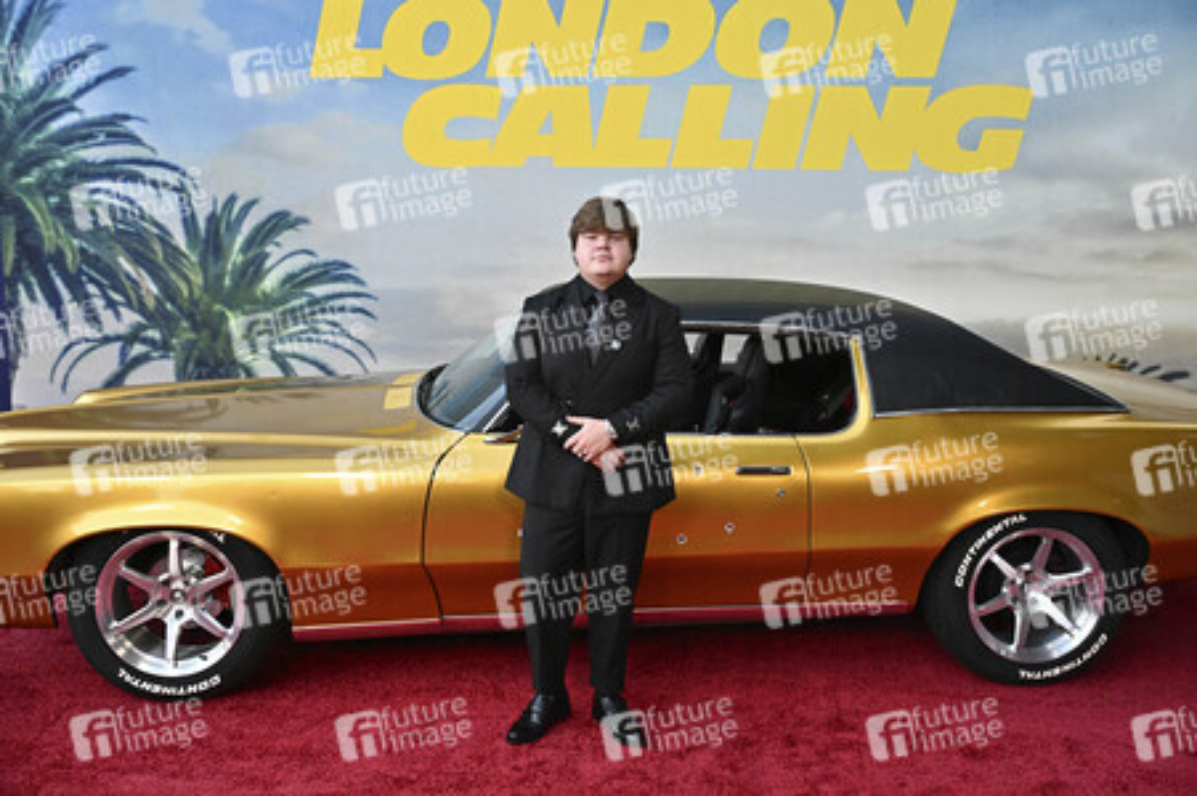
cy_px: 398
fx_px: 1163
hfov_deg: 54.5
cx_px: 598
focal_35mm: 35
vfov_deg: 37.8
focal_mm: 35
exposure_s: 1/320
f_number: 4.5
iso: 1600
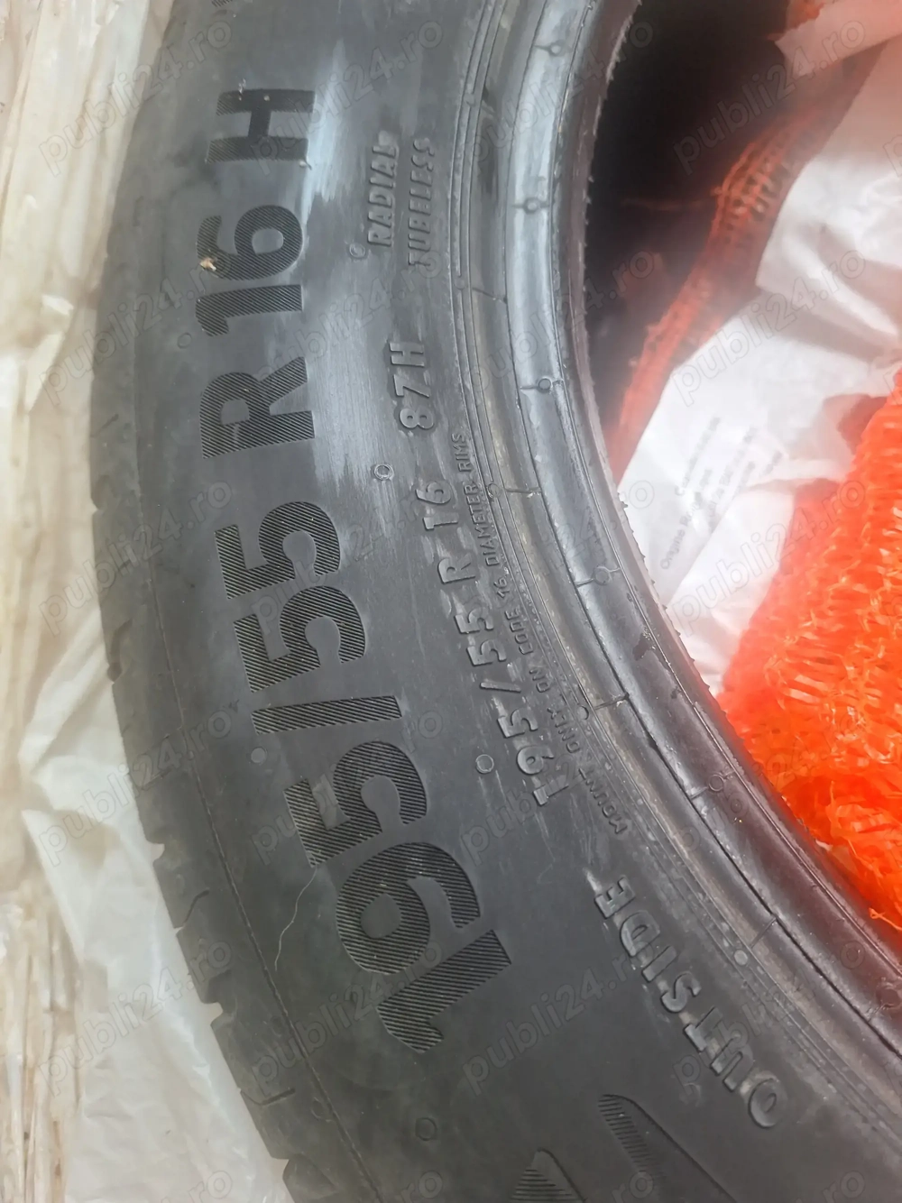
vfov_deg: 73.9
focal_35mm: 23
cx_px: 451
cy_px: 602
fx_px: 799
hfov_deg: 58.9
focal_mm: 5.54
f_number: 1.8
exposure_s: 1/33
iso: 250
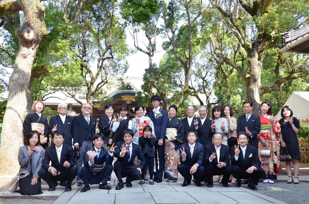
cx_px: 154
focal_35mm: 30
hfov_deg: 62.0
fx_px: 257
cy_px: 102
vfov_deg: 43.4
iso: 800
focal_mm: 20
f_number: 6.3
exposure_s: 1/400
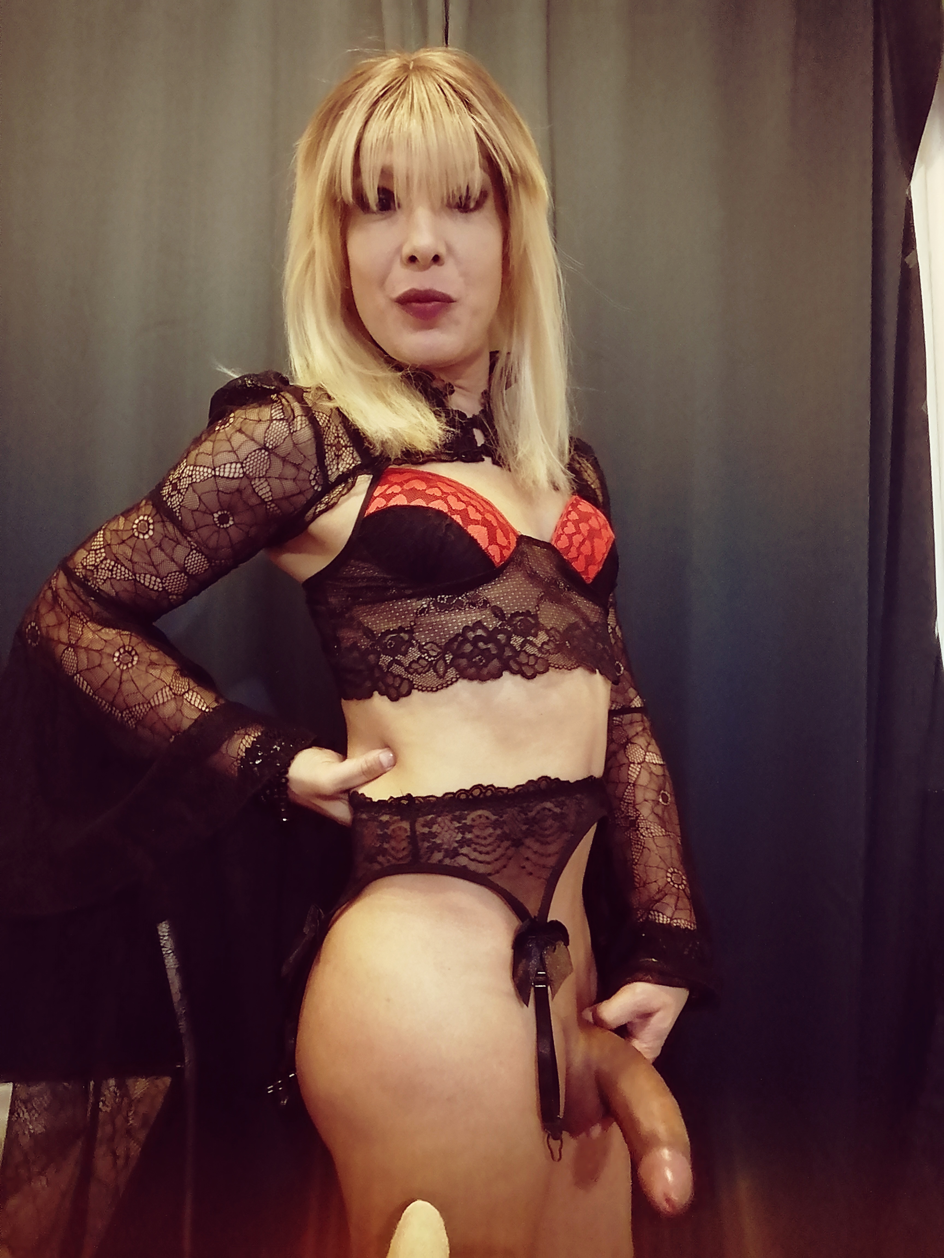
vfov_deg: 67.3
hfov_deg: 53.1
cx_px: 472
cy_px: 629
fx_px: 945
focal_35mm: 26
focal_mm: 3.03
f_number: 2.2
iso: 800
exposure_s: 1/12.5
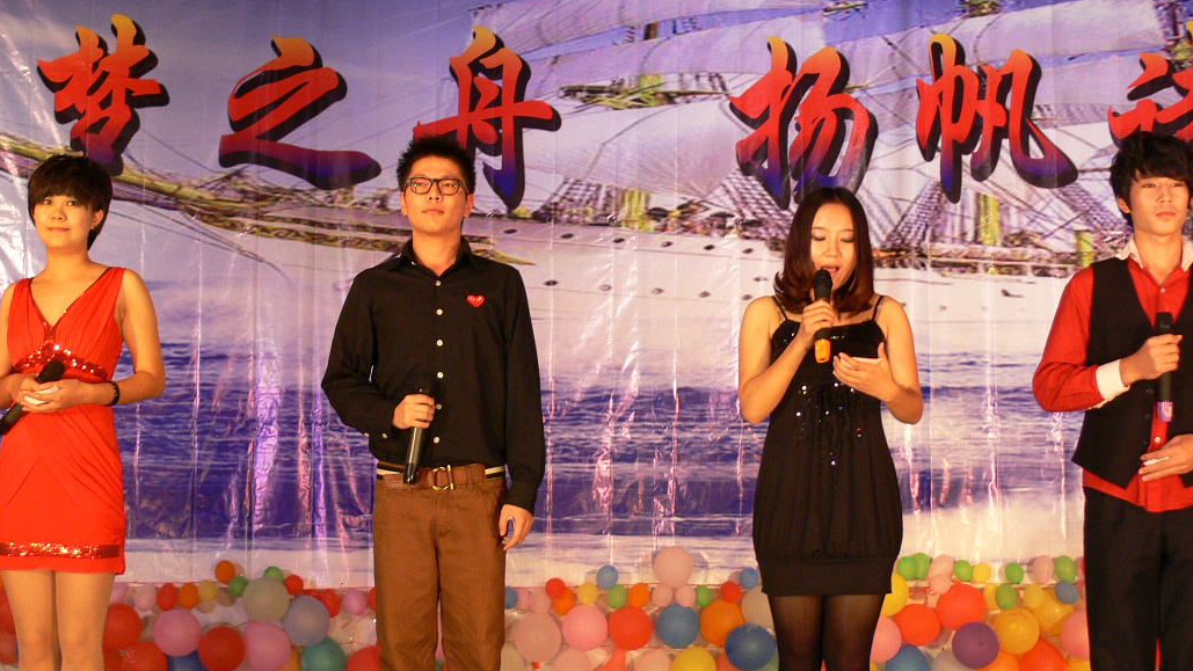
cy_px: 372
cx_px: 581
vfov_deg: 19.7
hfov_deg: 34.4
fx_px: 1930
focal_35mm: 61
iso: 125
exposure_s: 1/30
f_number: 2.8
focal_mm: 8.8
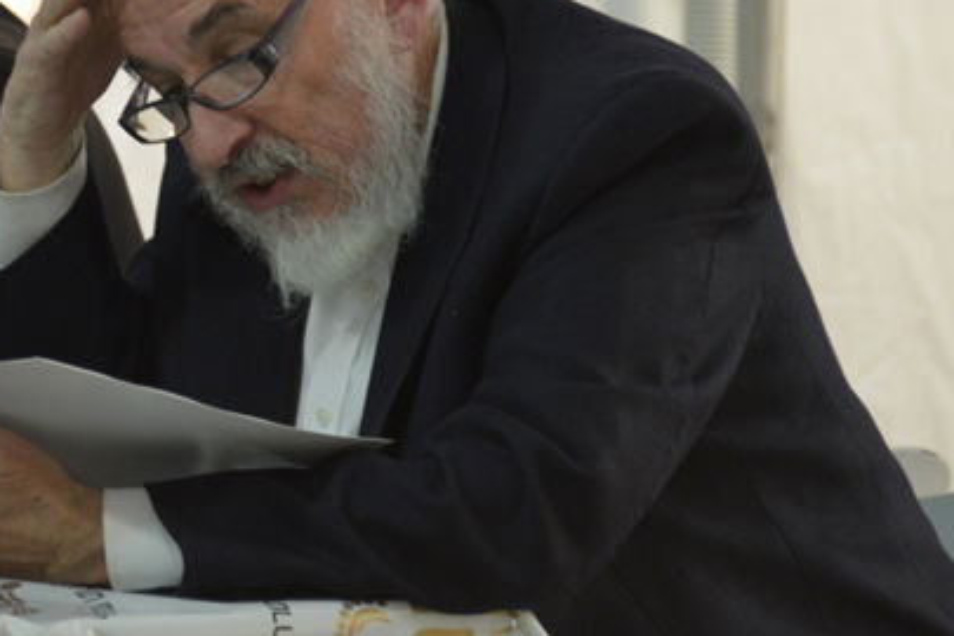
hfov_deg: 3.5
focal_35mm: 582
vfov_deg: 2.4
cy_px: 143
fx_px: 15422
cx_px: 163
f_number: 5.6
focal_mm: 230
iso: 2000
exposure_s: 1/100
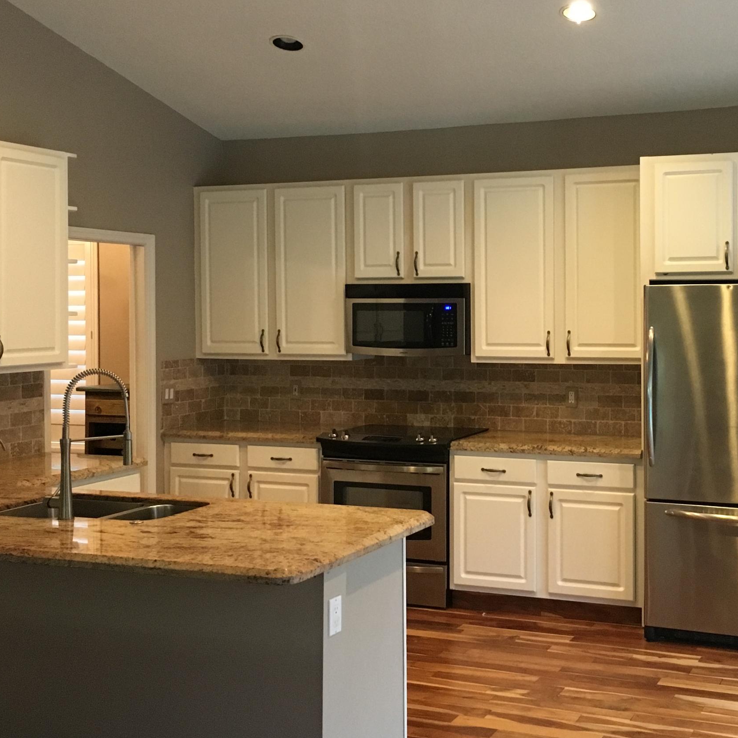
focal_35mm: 46
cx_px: 502
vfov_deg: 36.7
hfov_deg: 36.3
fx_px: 1110
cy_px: 327
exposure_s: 1/30
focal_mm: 4.15
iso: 250
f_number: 2.2
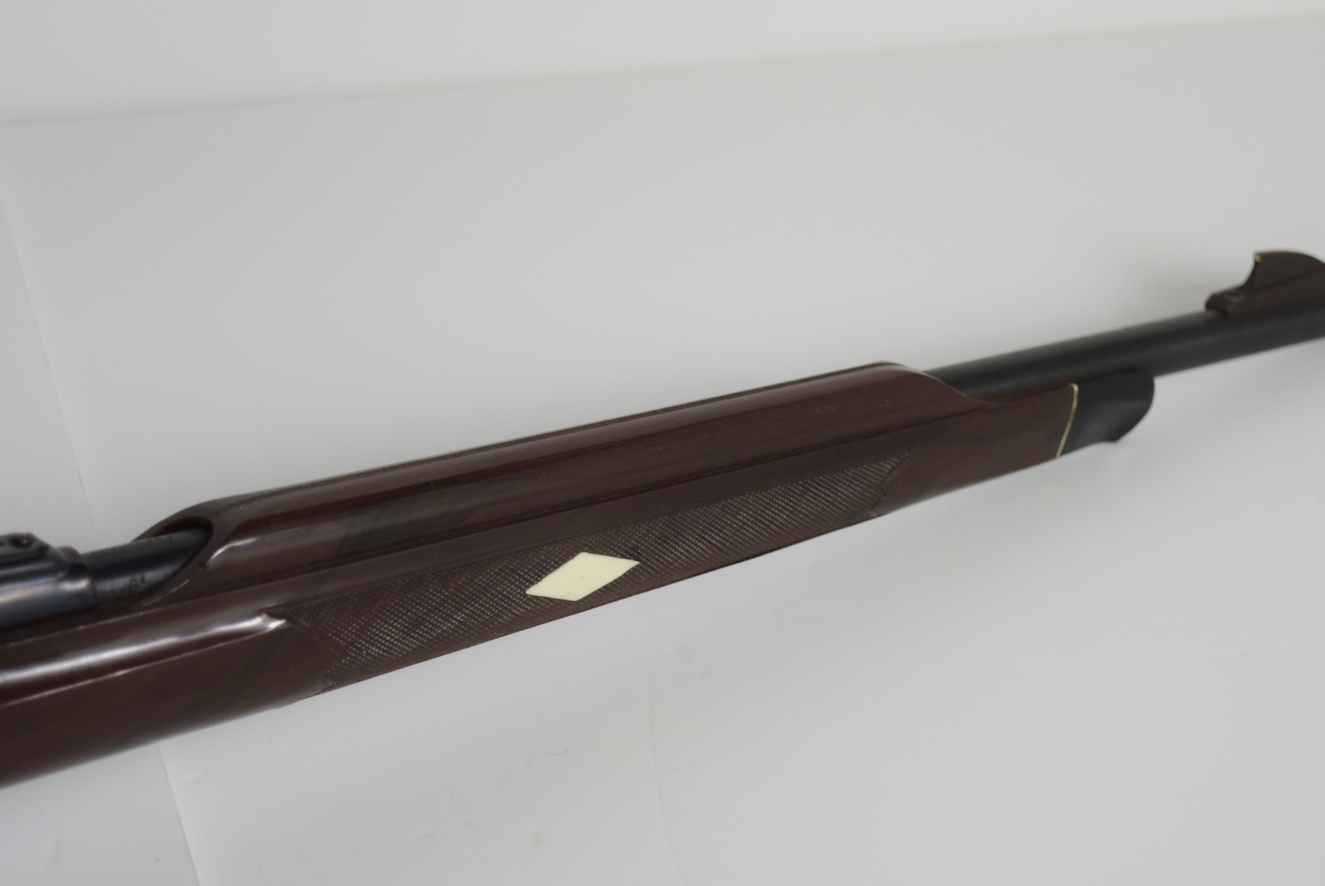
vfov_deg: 16.7
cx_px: 720
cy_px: 465
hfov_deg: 24.7
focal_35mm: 82
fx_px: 3020
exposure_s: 1/125
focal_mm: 48
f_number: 5.6
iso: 720
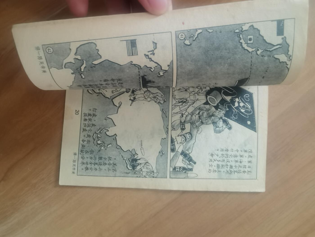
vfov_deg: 51.4
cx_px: 158
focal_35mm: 27
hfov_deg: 65.3
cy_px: 118
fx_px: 246
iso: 500
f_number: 2.2
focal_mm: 2.26
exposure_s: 1/20
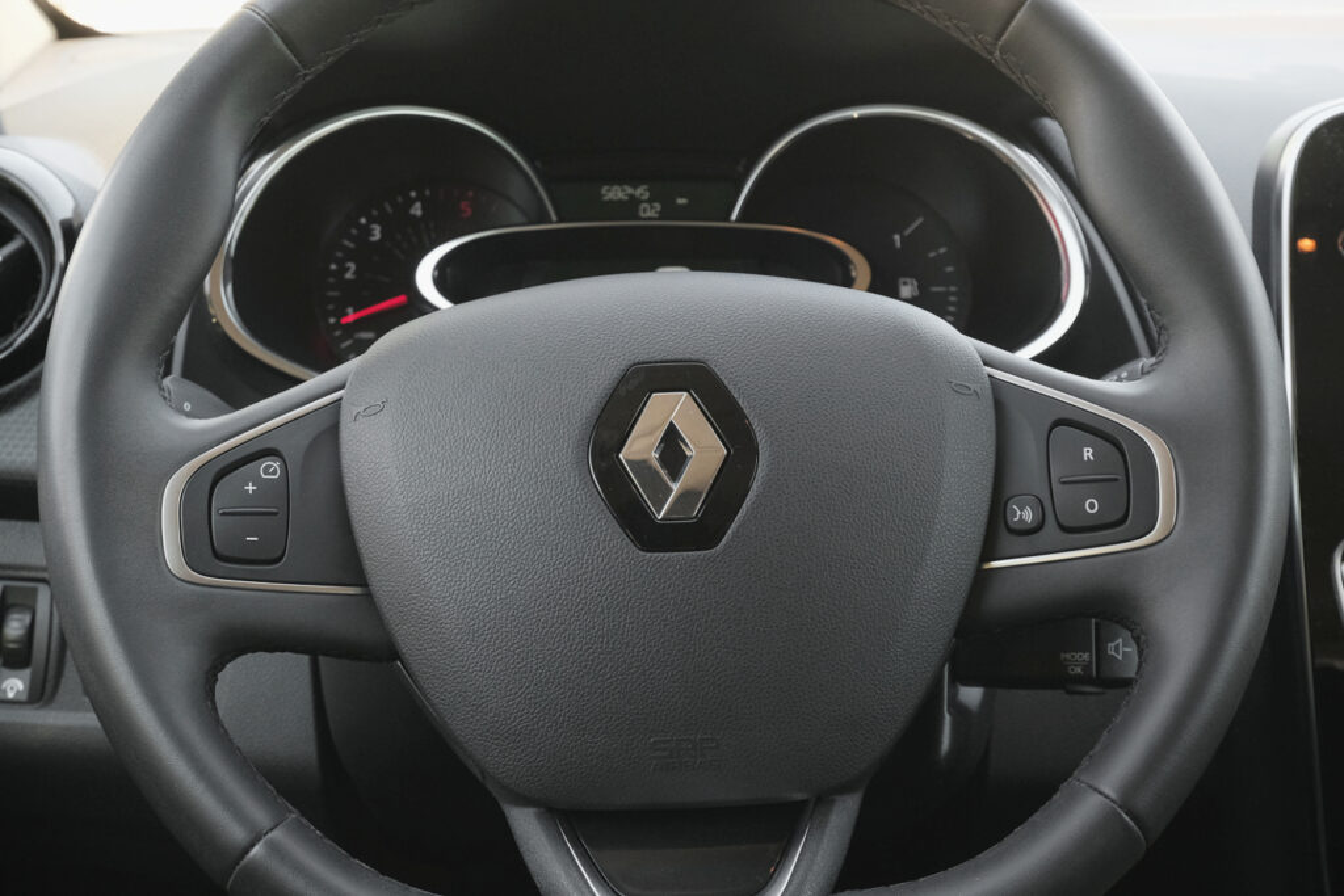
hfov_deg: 29.7
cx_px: 672
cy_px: 448
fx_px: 2539
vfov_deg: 20.0
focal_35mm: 68
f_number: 8
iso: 2000
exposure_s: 1/125
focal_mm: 45
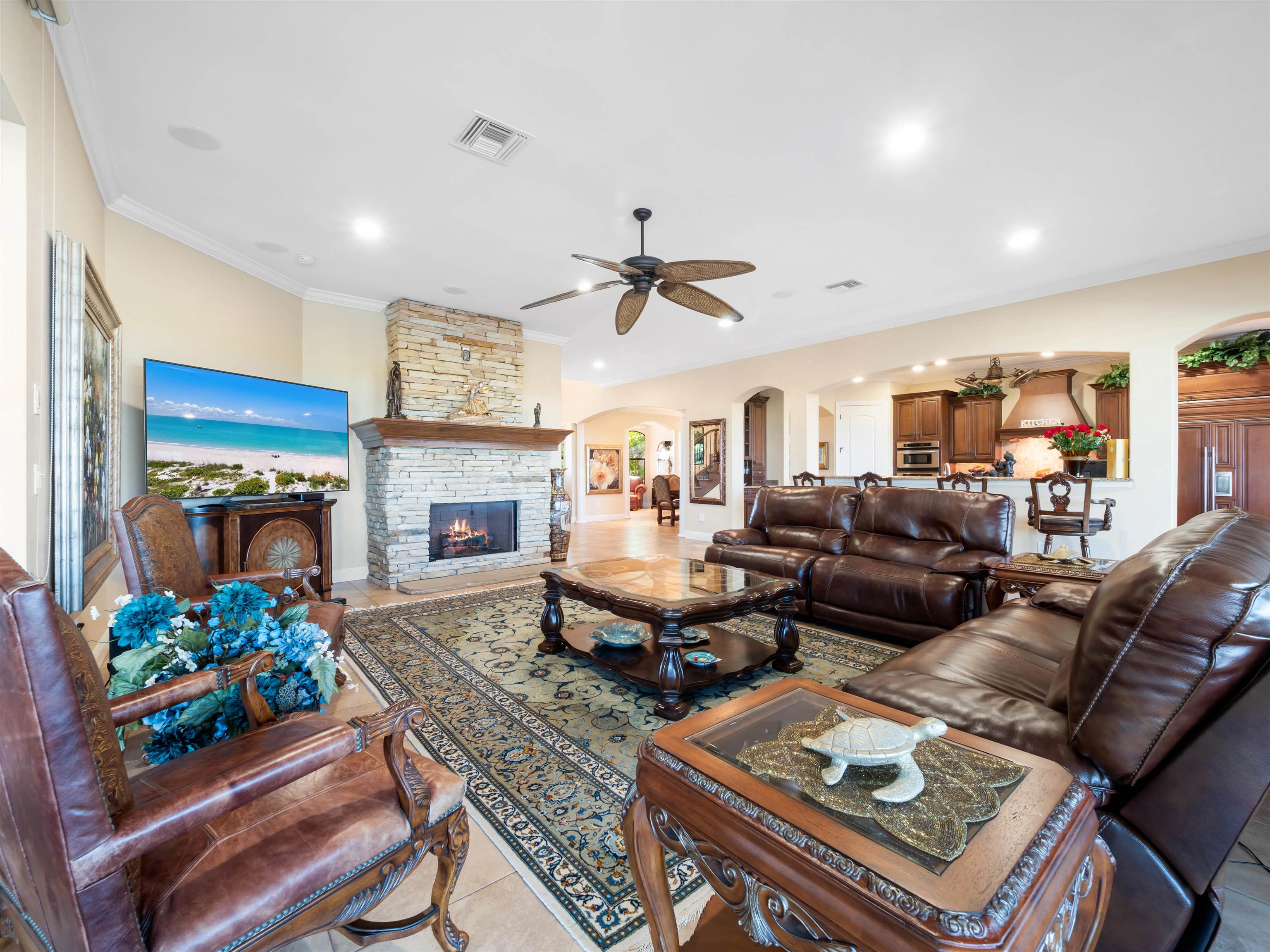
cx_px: 635
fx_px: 514
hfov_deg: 102.1
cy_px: 476
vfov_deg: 85.7
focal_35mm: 14
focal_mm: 7
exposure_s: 1.3
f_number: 7.1
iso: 200
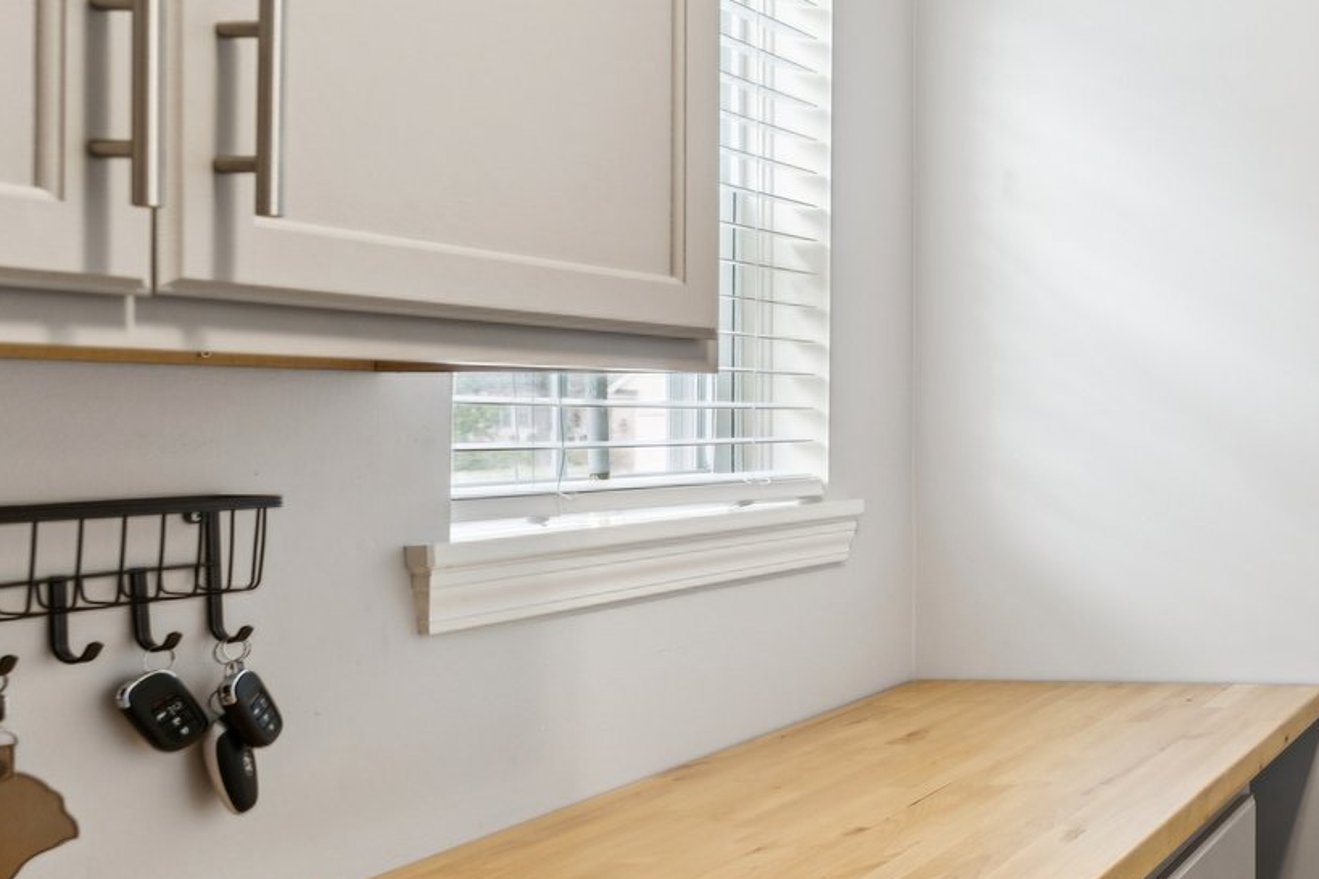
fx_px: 1282
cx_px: 1619
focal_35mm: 35
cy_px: 426
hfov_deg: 38.5
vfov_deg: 37.8
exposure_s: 1/25
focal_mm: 14
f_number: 4.5
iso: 200
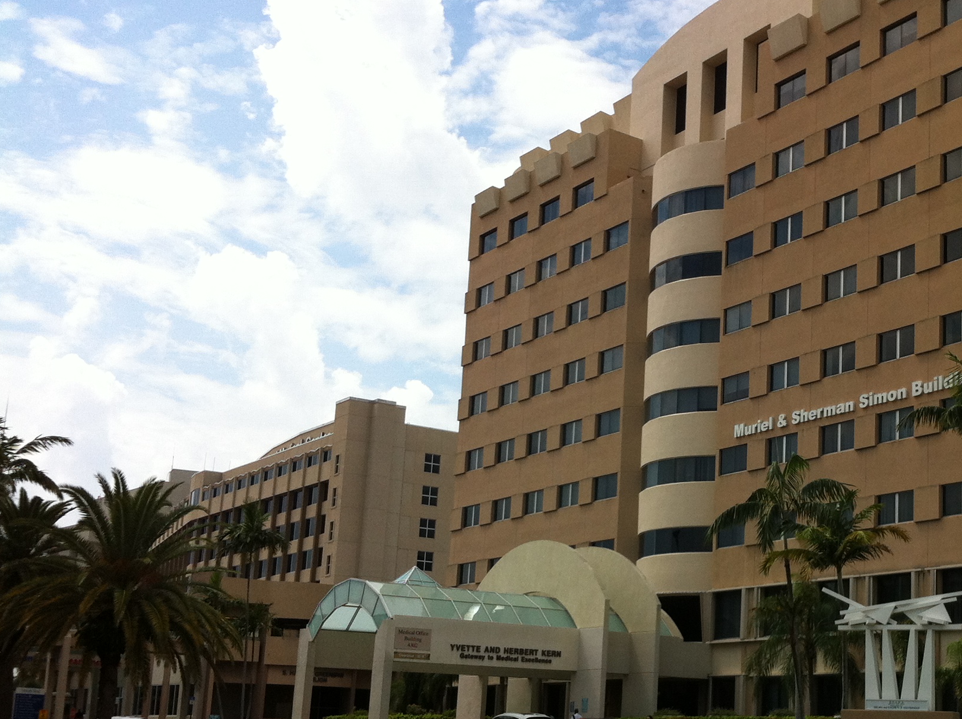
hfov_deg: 33.7
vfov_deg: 26.0
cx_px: 729
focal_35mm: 56
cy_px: 446
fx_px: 1554
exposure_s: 1/2155
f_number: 2.8
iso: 80
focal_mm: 3.85
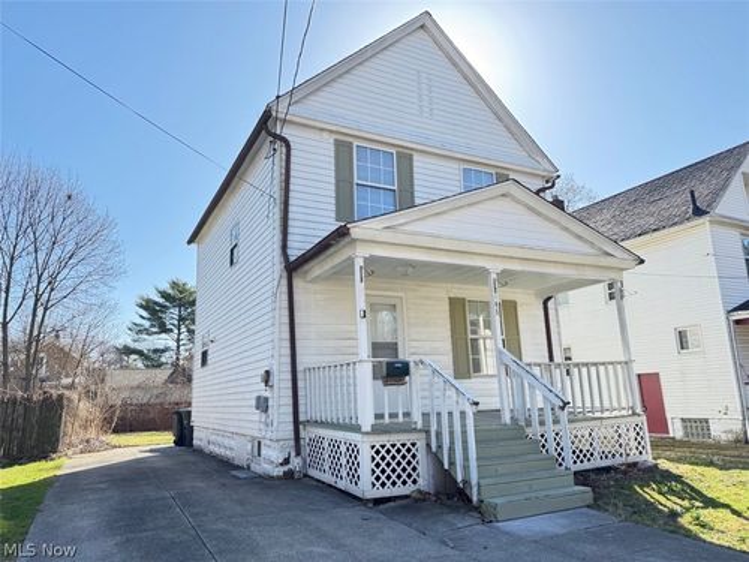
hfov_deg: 71.6
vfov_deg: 56.8
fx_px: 519
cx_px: 374
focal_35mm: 24
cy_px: 281
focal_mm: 6.76
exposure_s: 1/782
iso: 80
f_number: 1.78
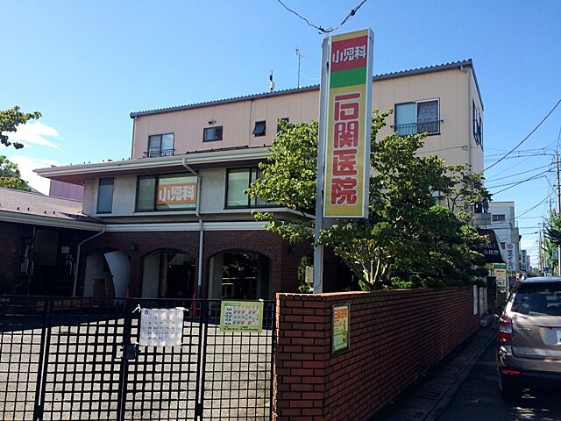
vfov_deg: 48.2
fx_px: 470
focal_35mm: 29
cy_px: 210
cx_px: 280
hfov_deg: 61.7
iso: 32
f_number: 2.2
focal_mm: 4.15
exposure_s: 1/1466
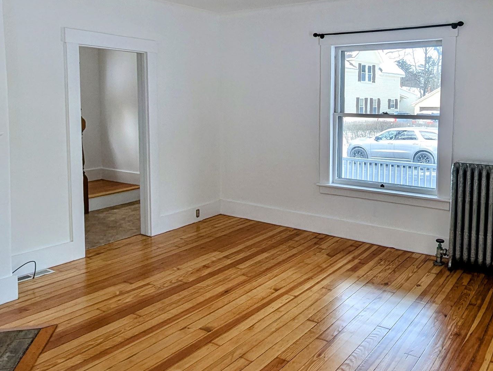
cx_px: 297
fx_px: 399
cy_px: 131
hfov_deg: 62.8
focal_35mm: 28
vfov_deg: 49.2
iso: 48
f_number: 2.2
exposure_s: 1/106
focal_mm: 1.95
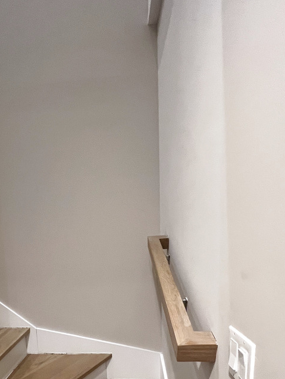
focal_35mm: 22
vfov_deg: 72.1
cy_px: 275
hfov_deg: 59.7
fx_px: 241
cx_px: 95
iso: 400
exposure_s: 1/60
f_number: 1.8
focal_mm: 1.57
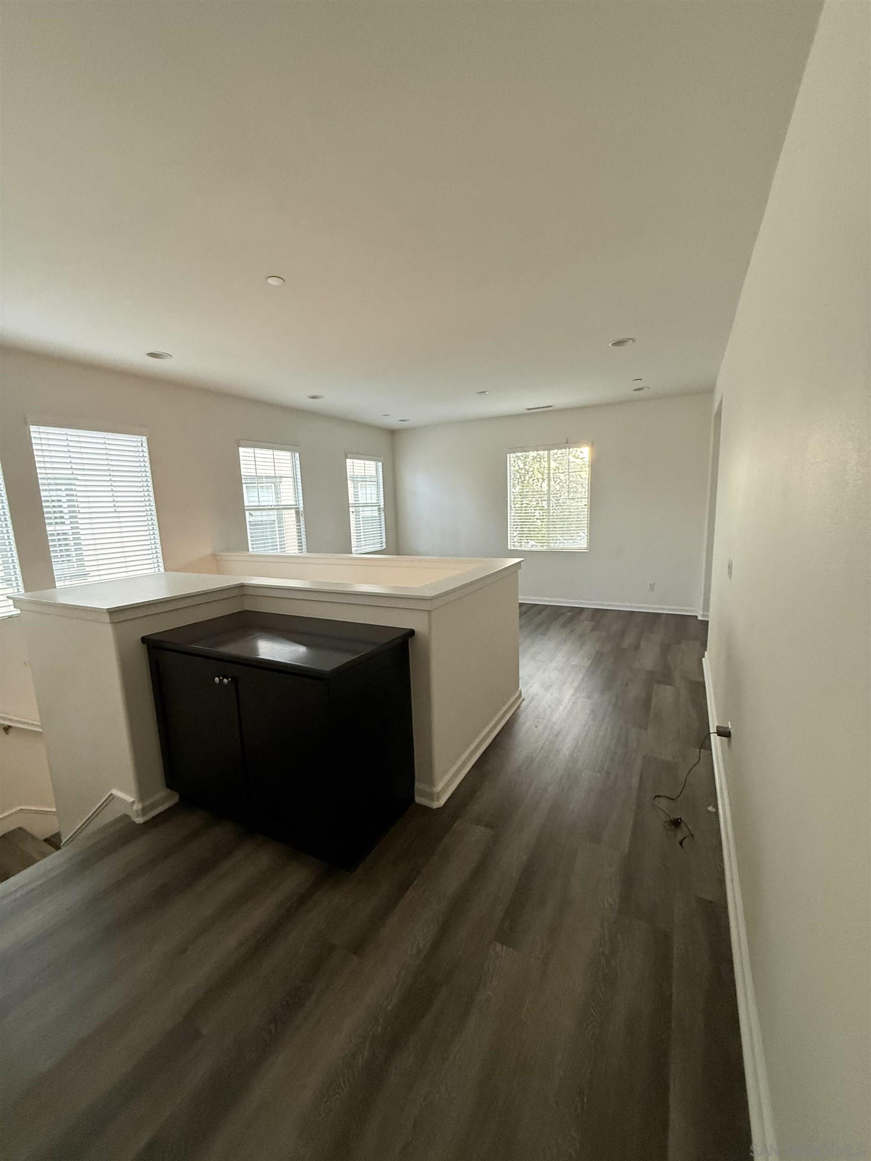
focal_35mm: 14
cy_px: 580
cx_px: 436
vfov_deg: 102.1
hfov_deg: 85.7
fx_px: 470
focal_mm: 2.22
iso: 500
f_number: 2.2
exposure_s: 1/60
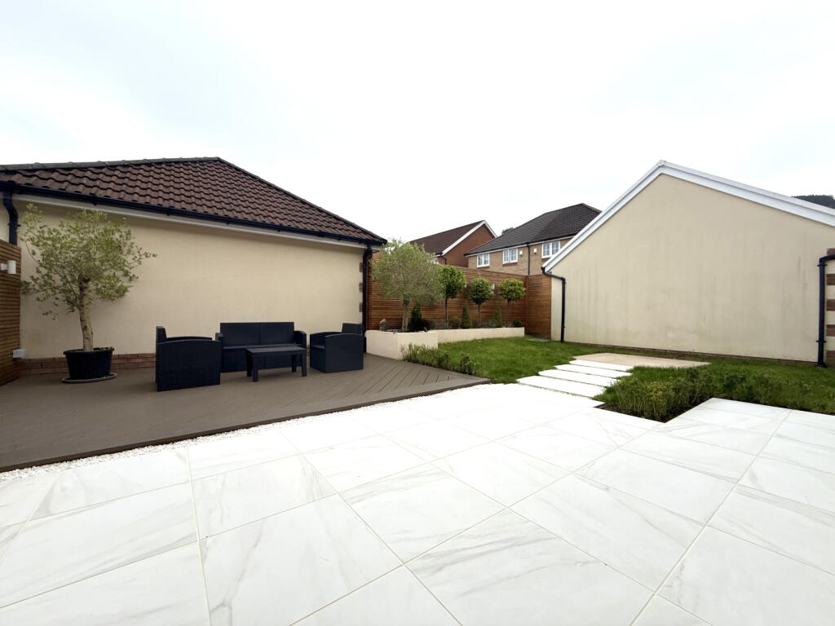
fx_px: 338
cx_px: 418
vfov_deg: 85.7
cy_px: 313
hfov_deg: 102.1
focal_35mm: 14
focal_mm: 2.22
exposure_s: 1/853
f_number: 2.2
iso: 50
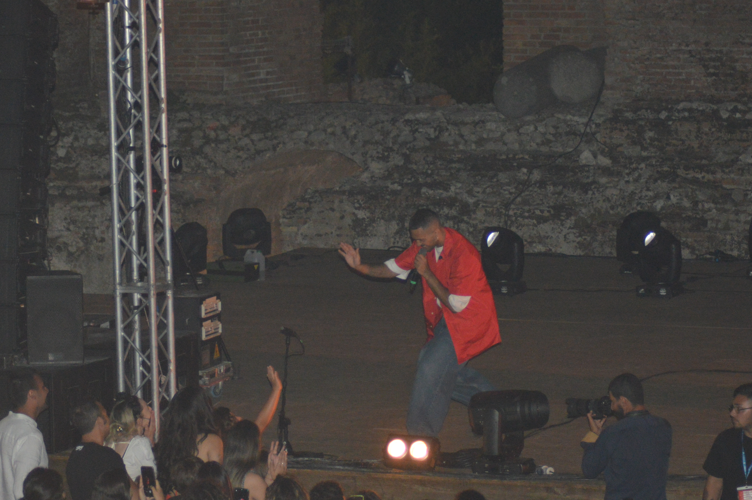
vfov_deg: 9.7
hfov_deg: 14.6
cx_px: 317
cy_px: 300
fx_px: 2943
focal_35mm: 141
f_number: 4.5
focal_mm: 70
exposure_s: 1/60
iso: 1600
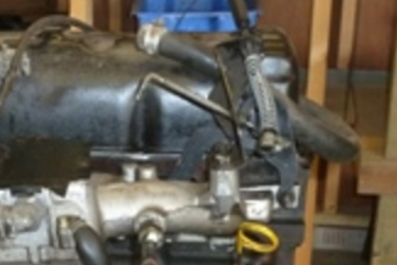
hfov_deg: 22.9
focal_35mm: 86
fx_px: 949
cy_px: 291
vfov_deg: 15.5
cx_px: 27
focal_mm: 6.9
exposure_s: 1/30
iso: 400
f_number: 3.7
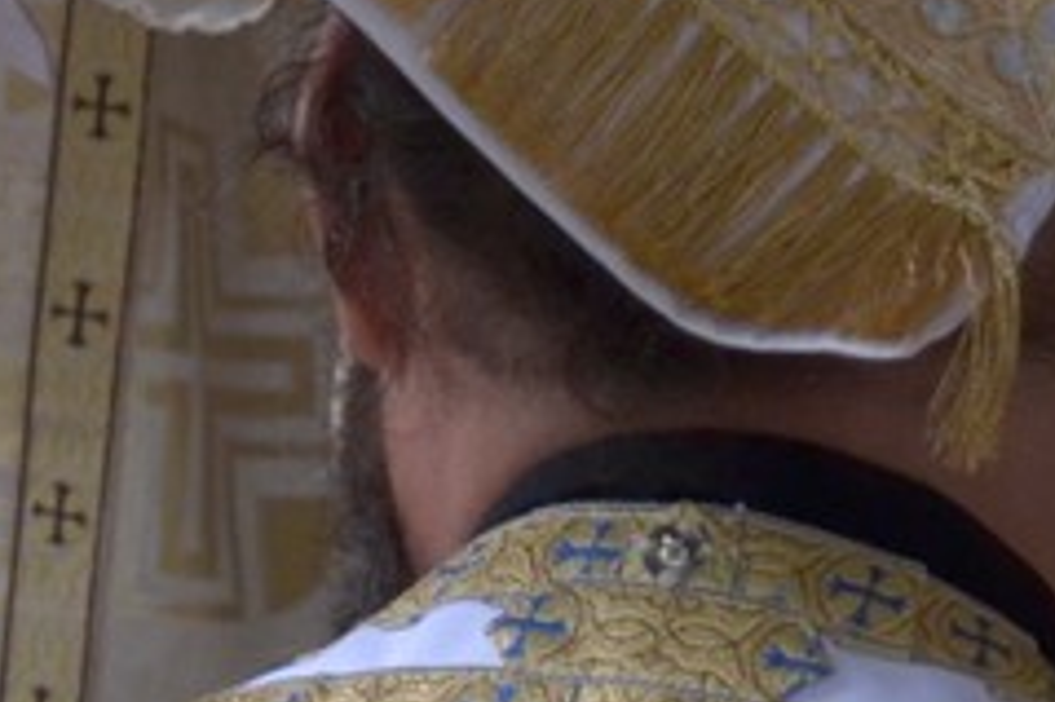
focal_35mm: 216
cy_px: -1294
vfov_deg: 6.0
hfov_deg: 9.4
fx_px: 6325
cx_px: 1196
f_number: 3.5
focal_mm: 18
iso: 400
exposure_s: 1/125
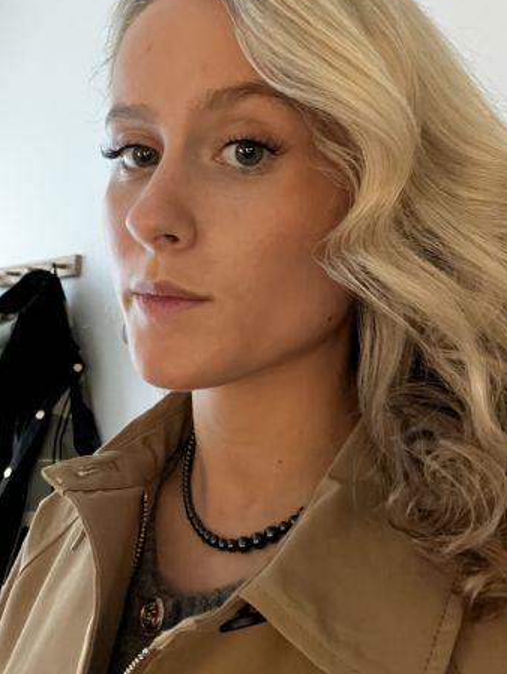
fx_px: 780
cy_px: 261
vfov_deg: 46.4
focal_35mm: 40
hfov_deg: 35.9
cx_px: 214
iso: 800
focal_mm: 2.71
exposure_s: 1/17
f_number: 2.2
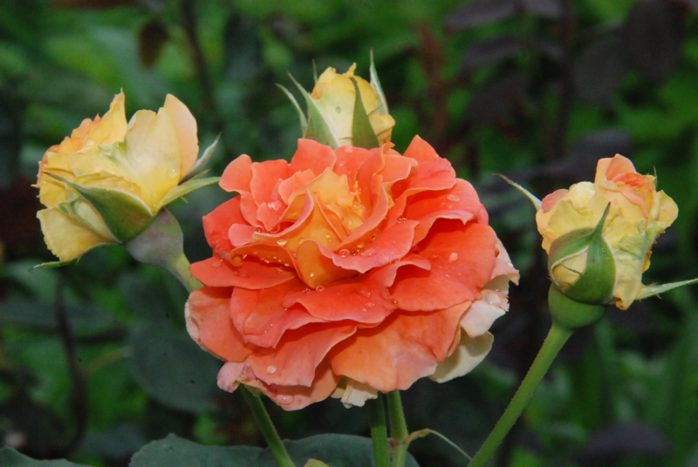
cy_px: 234
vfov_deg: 4.8
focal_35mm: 285
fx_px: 5534
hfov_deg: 7.2
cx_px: 349
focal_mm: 190
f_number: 25
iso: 1600
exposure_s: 1/200
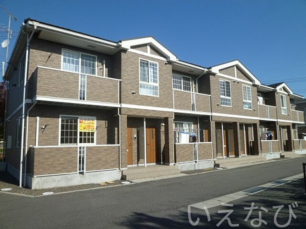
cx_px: 153
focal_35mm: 25
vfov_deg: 54.9
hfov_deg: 69.4
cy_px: 114
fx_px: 221
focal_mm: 4.5
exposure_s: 1/500
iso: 100
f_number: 5.6
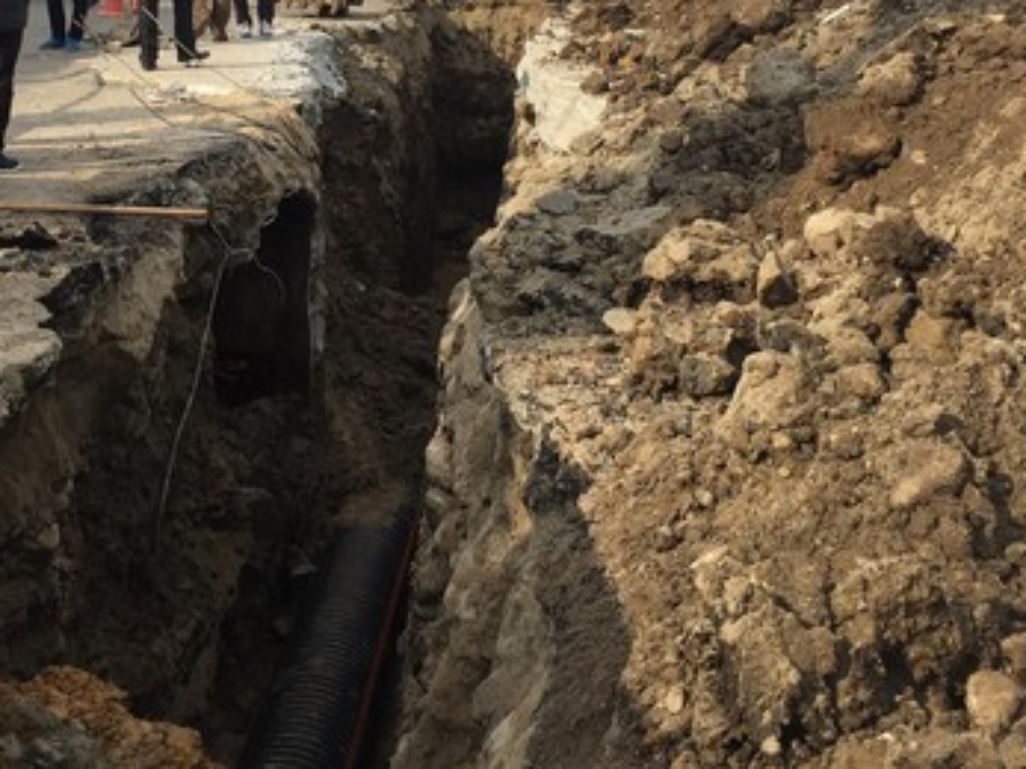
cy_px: 30
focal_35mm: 56
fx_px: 1659
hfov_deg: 34.2
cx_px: 399
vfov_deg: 25.0
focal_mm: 4.15
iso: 32
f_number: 2.2
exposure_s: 1/1319
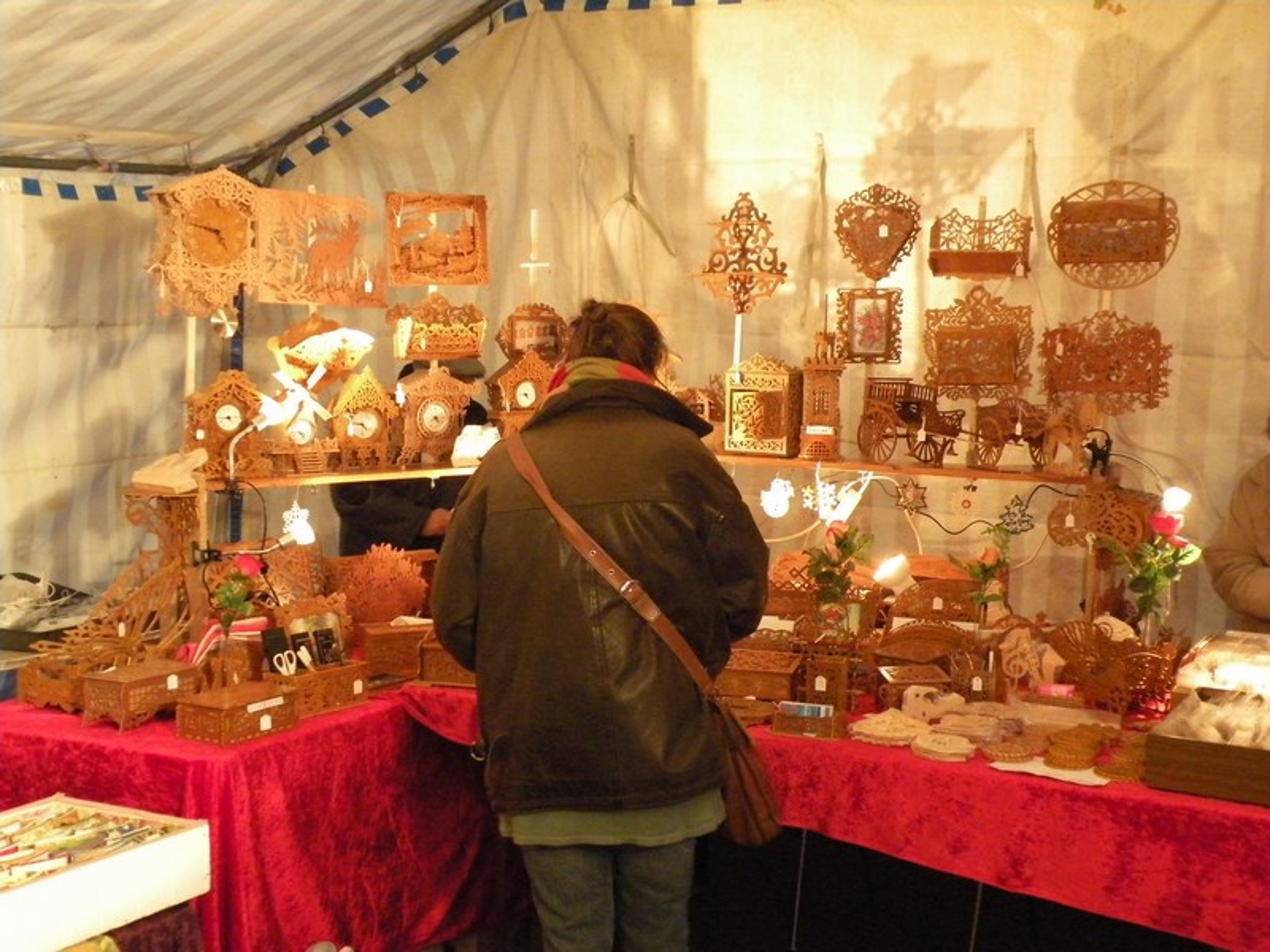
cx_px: 635
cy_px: 476
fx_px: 1541
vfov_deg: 34.3
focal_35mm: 42
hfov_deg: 44.8
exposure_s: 1/28
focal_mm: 7.4
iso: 800
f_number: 3.2
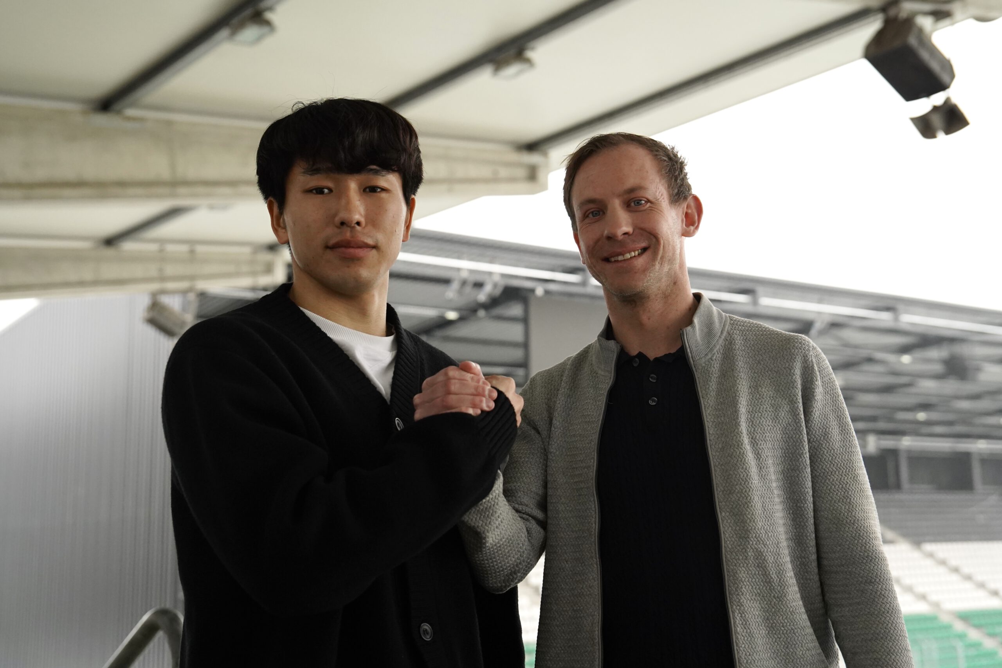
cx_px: 501
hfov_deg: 45.4
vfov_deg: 31.2
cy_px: 334
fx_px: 1197
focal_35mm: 43
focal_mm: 43
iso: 3200
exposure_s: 1/2000
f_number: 4
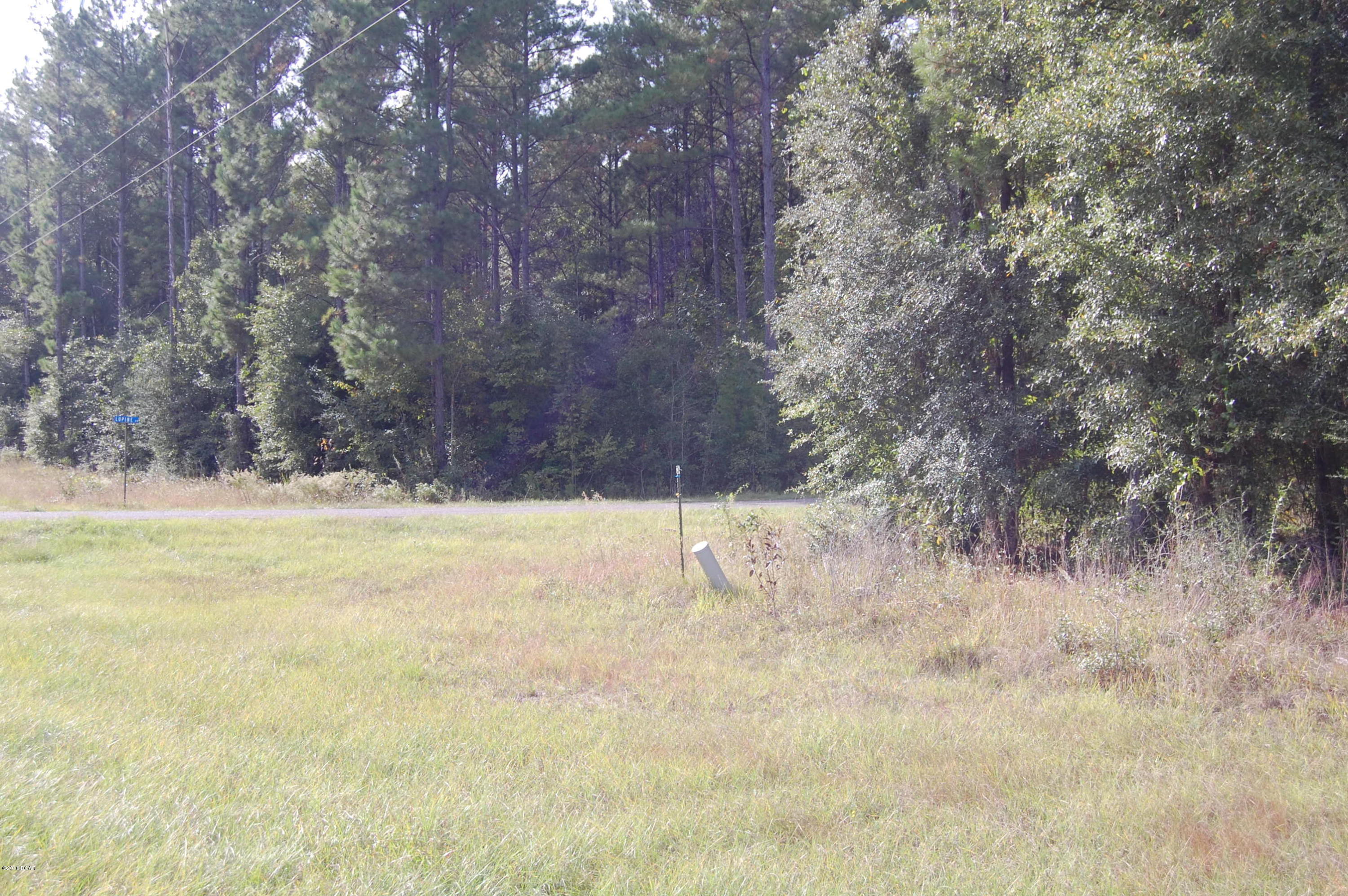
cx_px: 674
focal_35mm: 42
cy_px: 448
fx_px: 1571
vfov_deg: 31.8
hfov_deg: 46.4
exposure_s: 1/200
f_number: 7.1
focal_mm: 28
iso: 200
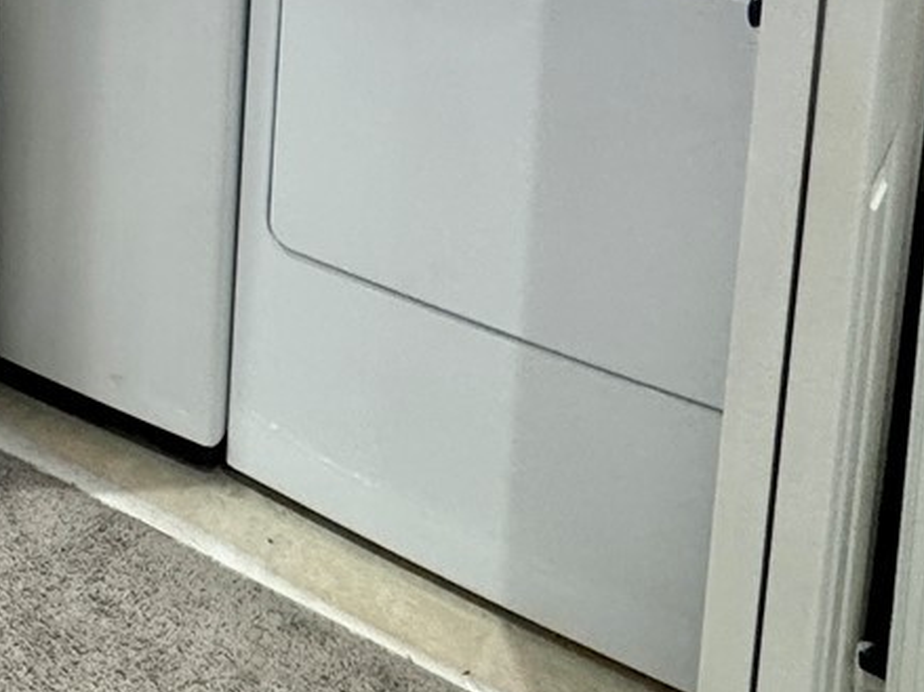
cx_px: -232
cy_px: -381
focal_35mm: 51
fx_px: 1361
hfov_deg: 30.7
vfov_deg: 22.6
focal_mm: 2.22
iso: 250
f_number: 2.2
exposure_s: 1/120
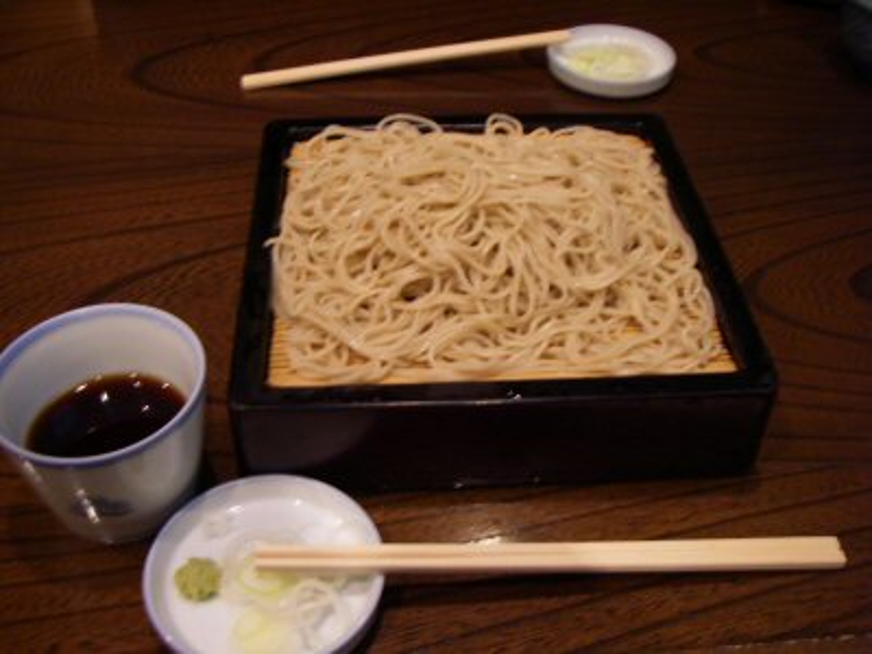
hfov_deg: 49.0
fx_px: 957
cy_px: 327
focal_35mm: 38
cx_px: 436
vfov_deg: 37.7
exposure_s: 1/6
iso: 160
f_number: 3.3
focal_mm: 6.3
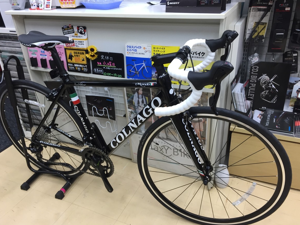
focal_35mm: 30
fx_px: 260
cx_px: 149
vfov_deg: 46.8
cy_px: 116
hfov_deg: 60.0
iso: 40
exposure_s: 1/30
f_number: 2.2
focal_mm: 4.15
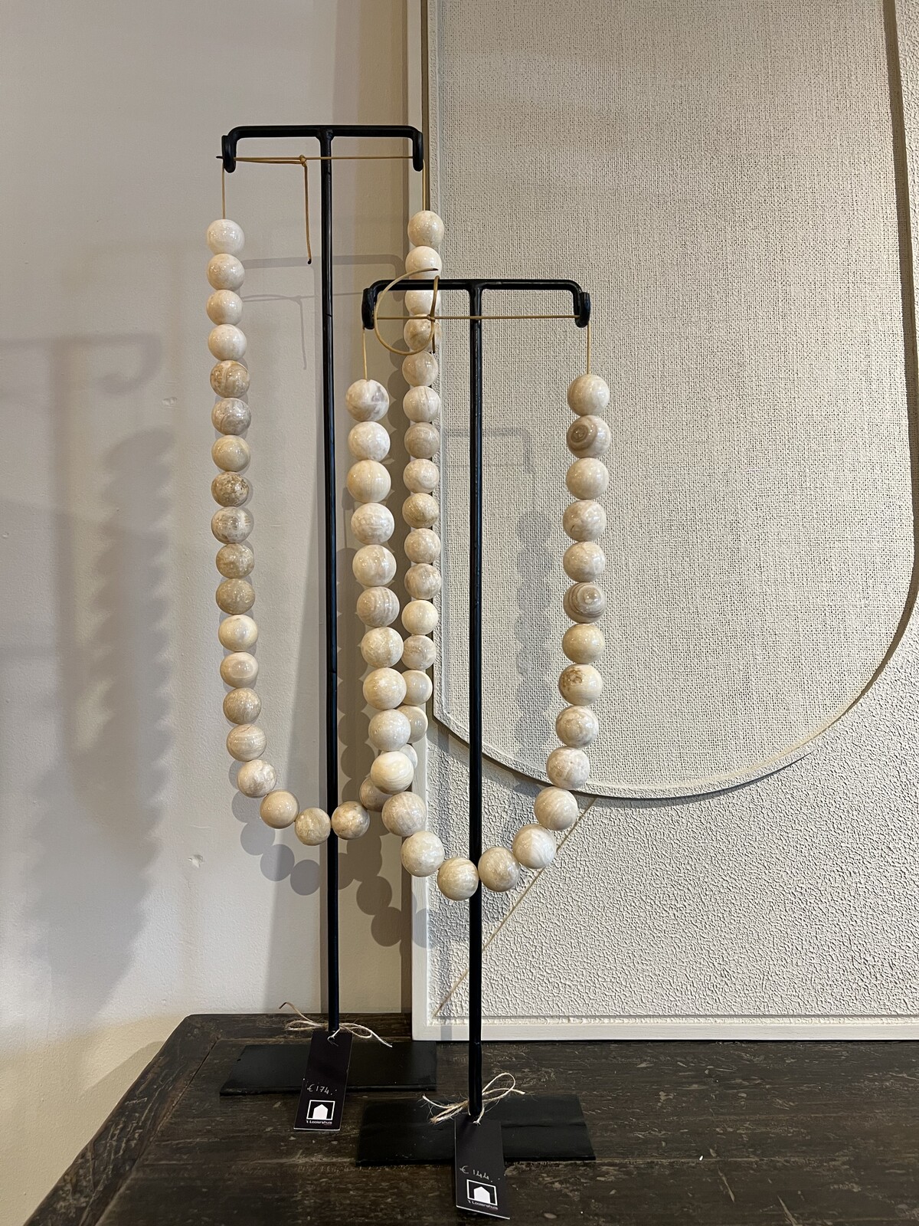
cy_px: 613
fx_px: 920
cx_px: 460
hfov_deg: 53.1
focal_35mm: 26
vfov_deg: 67.3
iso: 64
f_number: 1.5
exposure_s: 1/50
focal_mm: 5.7
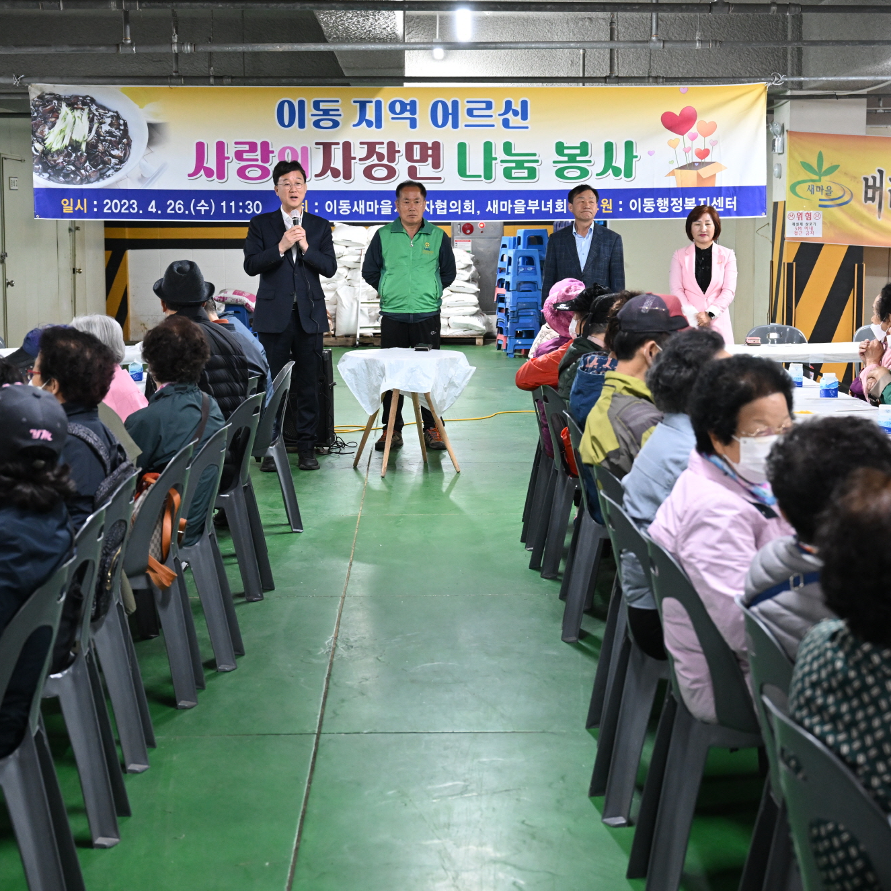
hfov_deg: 29.1
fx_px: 1718
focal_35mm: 59
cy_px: 445
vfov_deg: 29.1
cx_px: 470
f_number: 4.5
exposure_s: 1/125
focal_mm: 46
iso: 4000
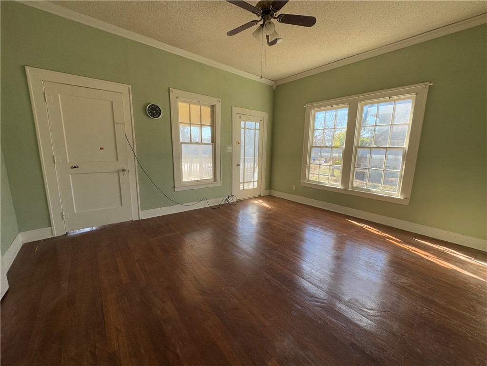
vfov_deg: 85.7
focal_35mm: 14
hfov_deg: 102.1
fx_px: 197
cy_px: 183
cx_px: 244
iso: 40
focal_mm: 2.22
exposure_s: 1/174
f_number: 2.2
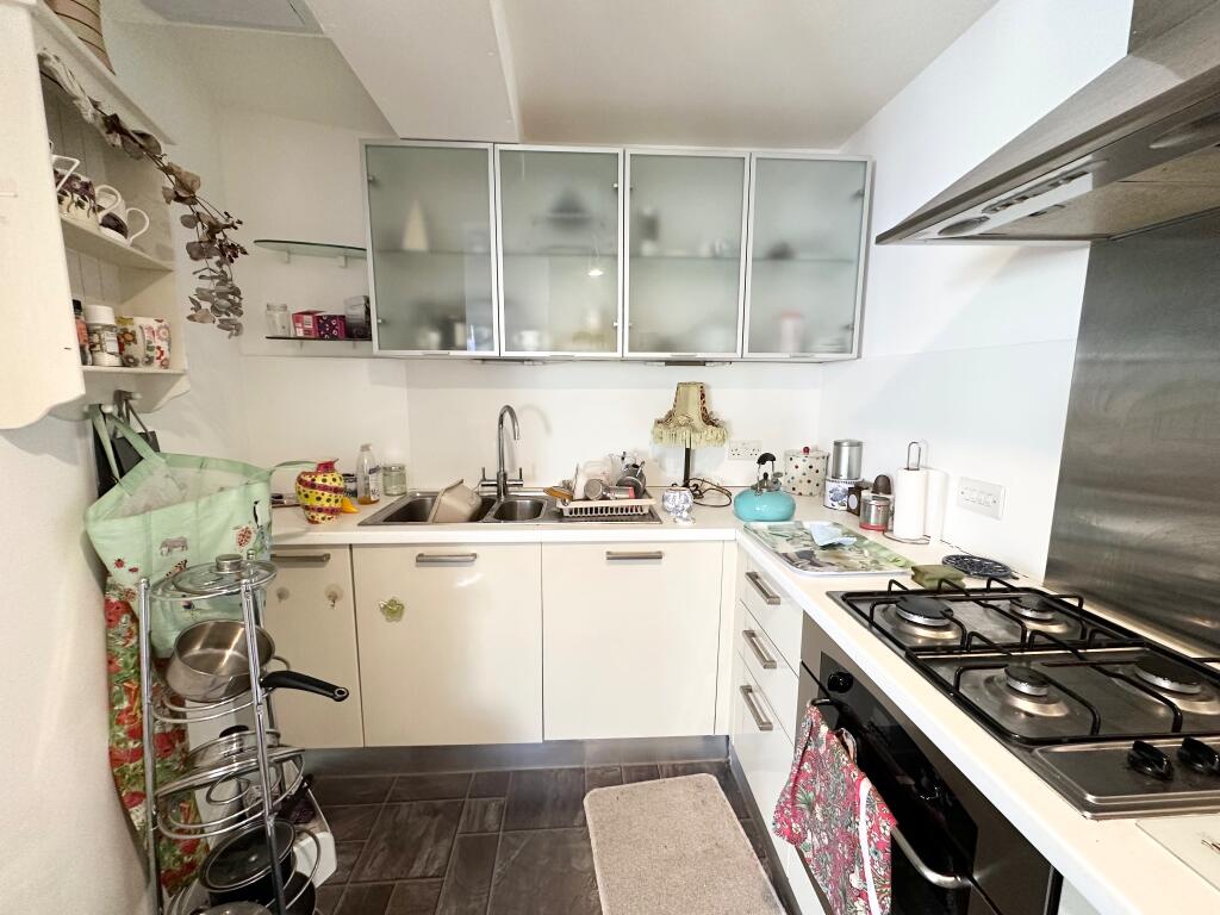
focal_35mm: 14
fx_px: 493
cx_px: 610
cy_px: 458
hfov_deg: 102.1
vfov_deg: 85.7
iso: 250
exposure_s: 1/50
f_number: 2.2
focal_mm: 2.22
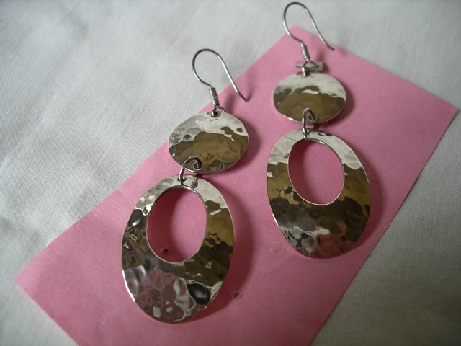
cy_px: 173
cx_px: 230
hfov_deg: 50.1
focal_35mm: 37
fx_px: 493
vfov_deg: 38.7
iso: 64
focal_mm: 7.8
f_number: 2.8
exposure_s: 1/50
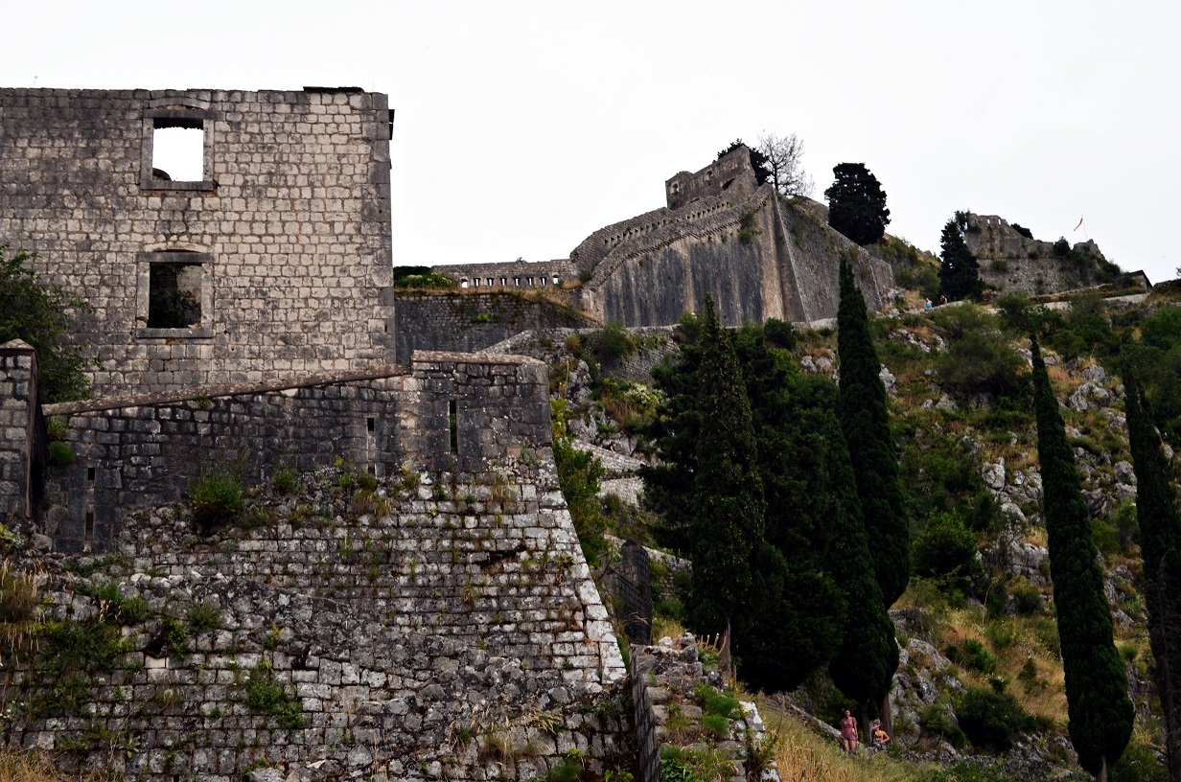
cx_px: 590
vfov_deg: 25.0
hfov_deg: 36.9
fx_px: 1768
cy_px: 391
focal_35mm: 54
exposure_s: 1/200
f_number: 7.1
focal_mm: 36
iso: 100
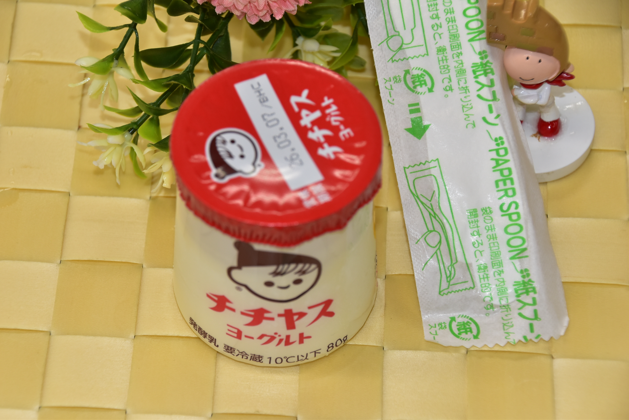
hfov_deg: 14.9
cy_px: 210
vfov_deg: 10.0
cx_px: 314
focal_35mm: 138
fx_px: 2413
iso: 400
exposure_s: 1/80
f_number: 5.6
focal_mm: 92
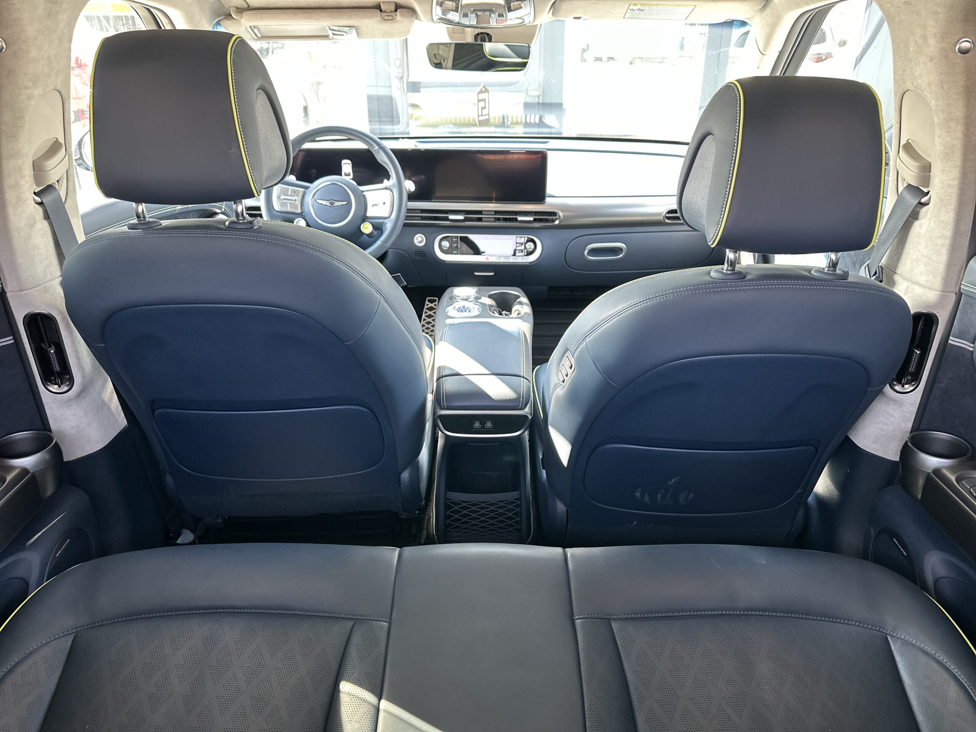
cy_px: 366
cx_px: 488
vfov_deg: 56.8
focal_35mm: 24
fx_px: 677
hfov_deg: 71.6
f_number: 1.78
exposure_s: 1/79
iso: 250
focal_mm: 6.86
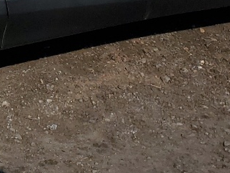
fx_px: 858
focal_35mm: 129
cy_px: -125
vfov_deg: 10.9
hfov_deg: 14.9
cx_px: -31
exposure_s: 1/10000
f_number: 1.5
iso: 50
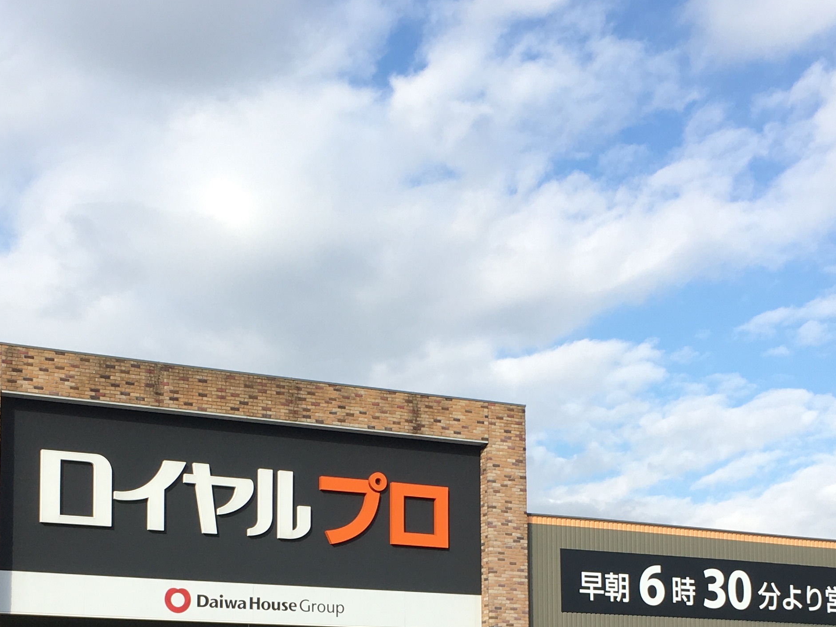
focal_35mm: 62
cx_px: 391
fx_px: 1497
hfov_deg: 31.2
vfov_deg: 22.8
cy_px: 603
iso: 25
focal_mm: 4.15
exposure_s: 1/785
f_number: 2.2
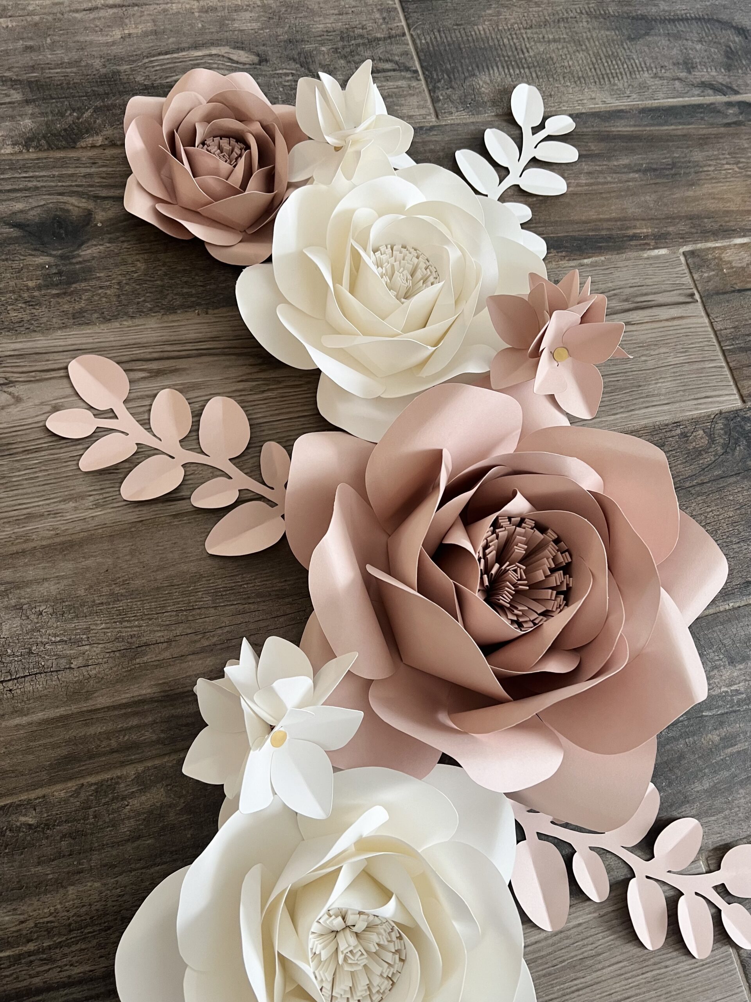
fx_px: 752
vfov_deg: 67.3
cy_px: 501
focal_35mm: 26
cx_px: 376
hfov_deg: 53.1
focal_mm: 5.7
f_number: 1.5
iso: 160
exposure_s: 1/50
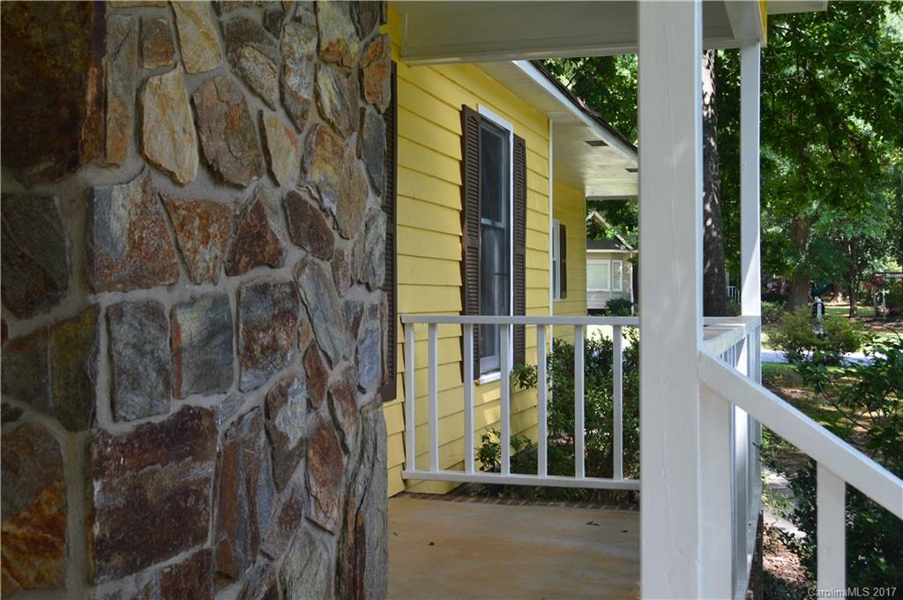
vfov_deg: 29.8
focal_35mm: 45
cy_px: 300
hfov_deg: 43.7
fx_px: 1127
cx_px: 452
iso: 400
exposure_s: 1/100
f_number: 9
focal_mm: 30
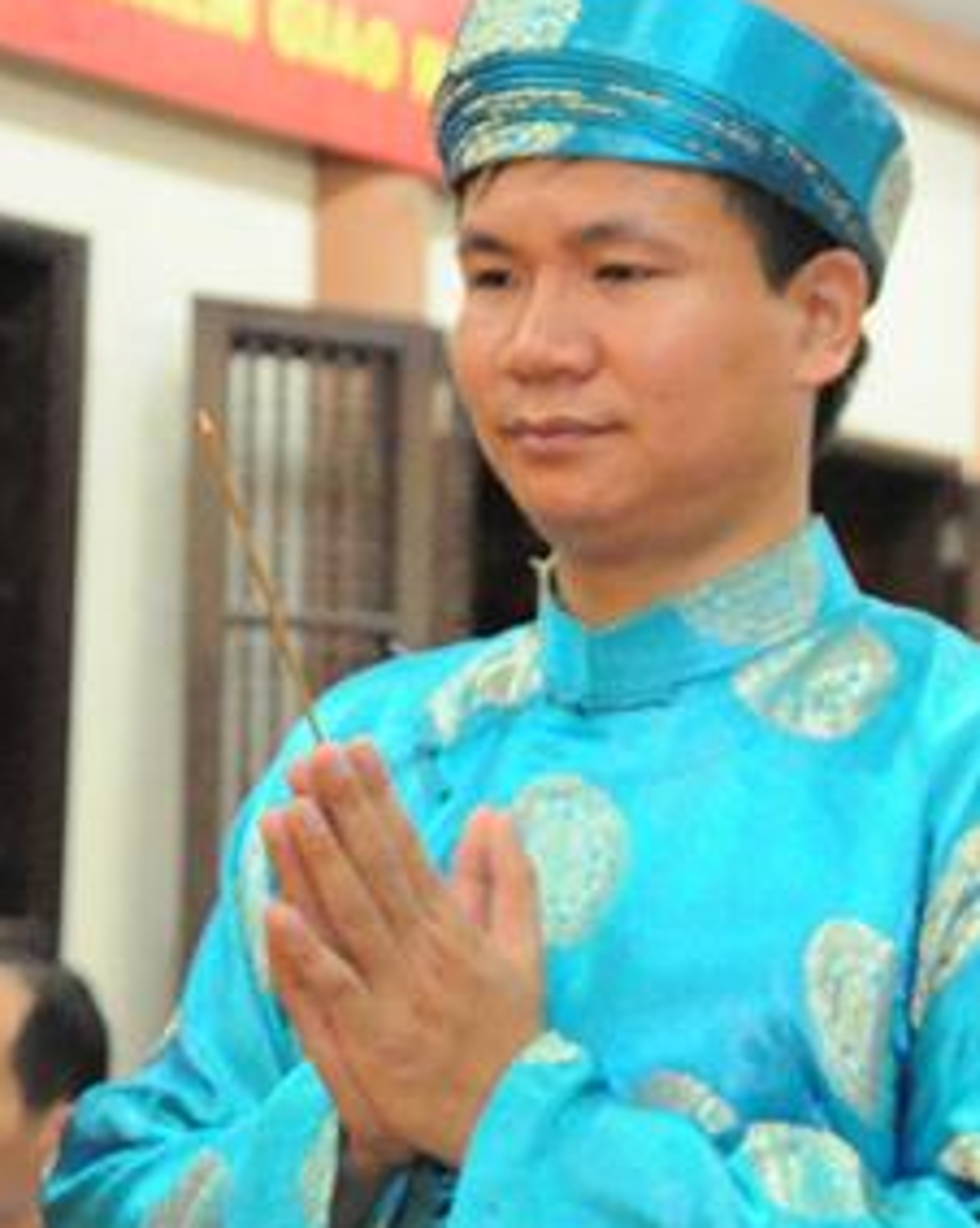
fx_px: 4104
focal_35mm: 113
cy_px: 681
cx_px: 1227
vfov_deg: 17.0
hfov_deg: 13.2
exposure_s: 1/30
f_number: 4.5
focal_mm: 35
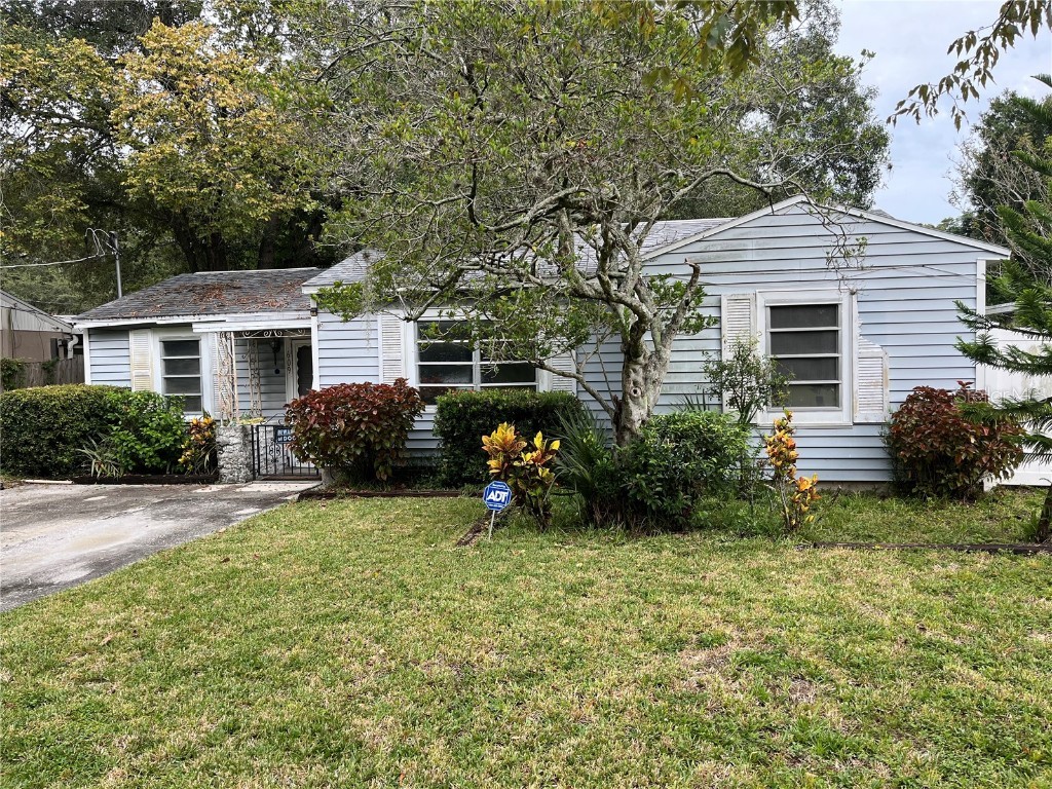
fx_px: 790
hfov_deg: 67.3
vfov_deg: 53.1
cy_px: 394
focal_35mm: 26
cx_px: 526
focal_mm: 5.1
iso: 40
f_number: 1.6
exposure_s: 1/266
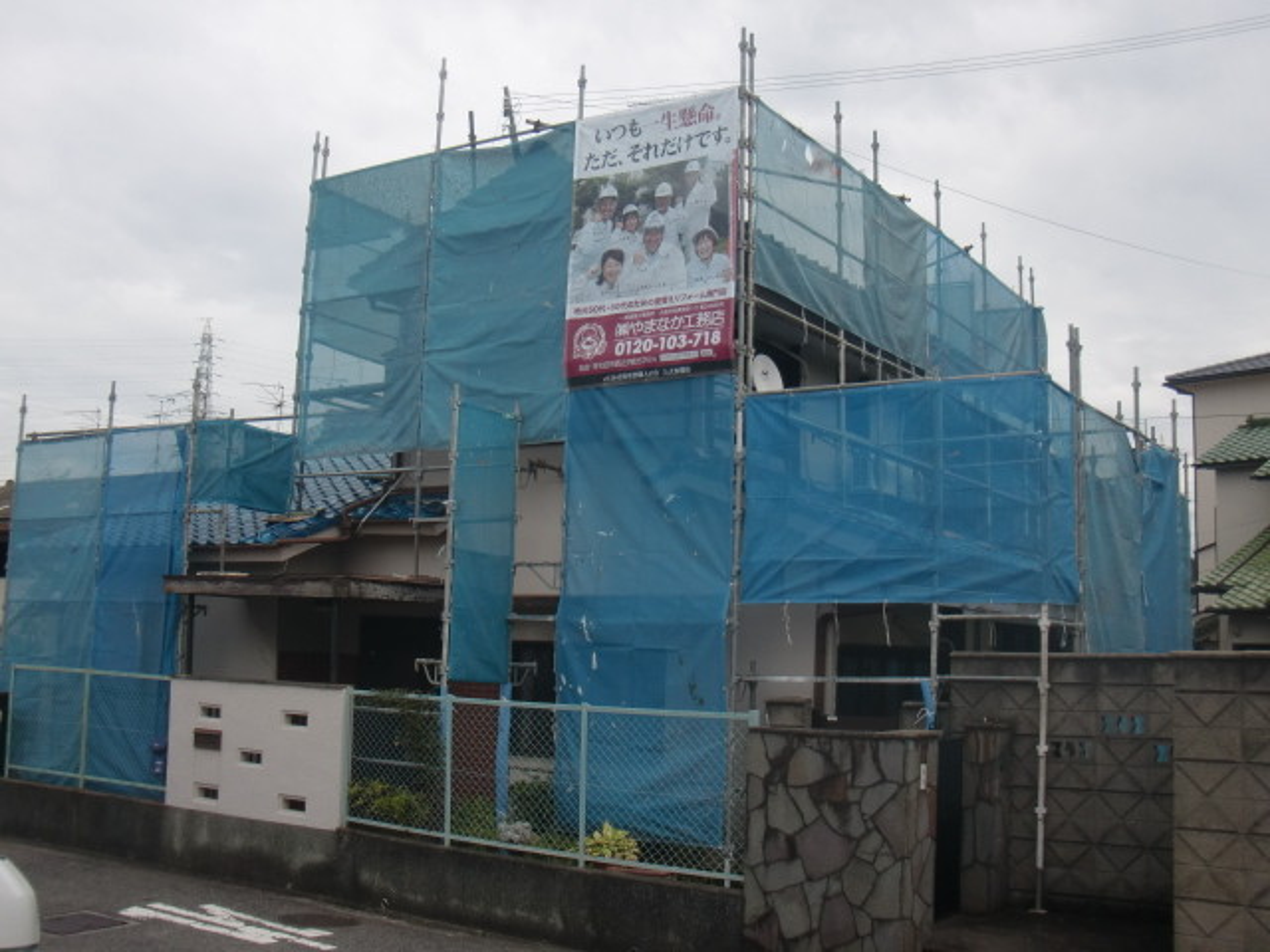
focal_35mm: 38
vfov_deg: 37.7
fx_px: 1394
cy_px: 476
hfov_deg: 49.0
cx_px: 635
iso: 64
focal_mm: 6.66
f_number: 3.9
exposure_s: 1/640
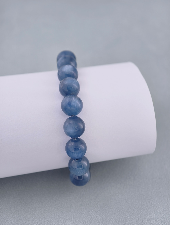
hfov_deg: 17.4
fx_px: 555
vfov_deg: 23.0
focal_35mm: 85
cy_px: 112
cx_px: 85
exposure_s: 1/160
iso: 125
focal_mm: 22.48
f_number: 2.67
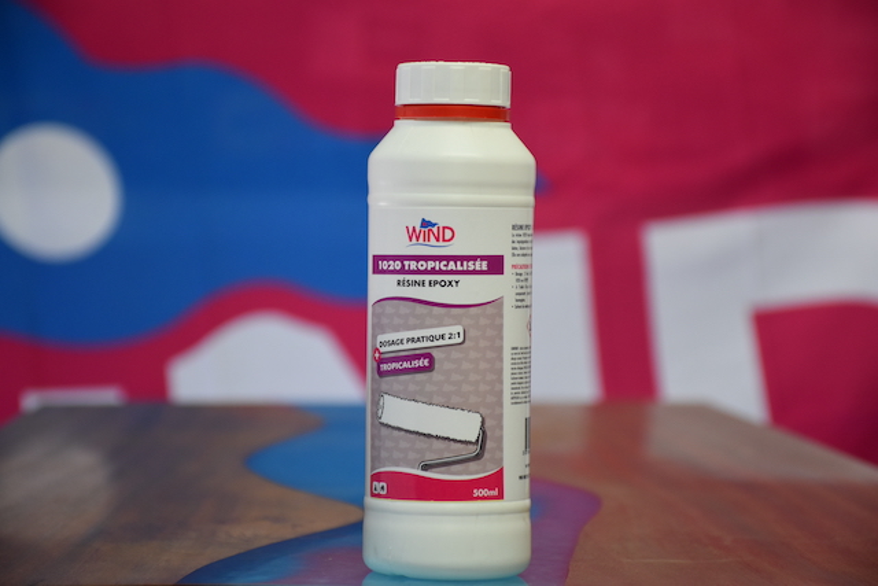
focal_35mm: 128
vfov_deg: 10.8
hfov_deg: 16.1
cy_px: 293
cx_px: 439
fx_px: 3110
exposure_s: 1/60
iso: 800
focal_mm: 85
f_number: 5.3
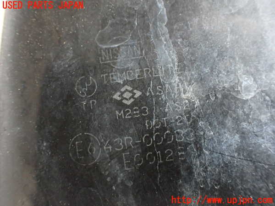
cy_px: 103
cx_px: 138
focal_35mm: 32
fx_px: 254
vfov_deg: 44.2
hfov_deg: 56.8
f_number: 2.4
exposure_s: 1/30
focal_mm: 5.79
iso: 500
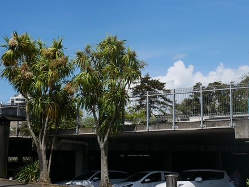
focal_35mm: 68
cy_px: 79
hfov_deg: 28.1
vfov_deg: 21.6
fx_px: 489
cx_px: 190
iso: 200
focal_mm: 22
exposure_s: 1/500
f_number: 9
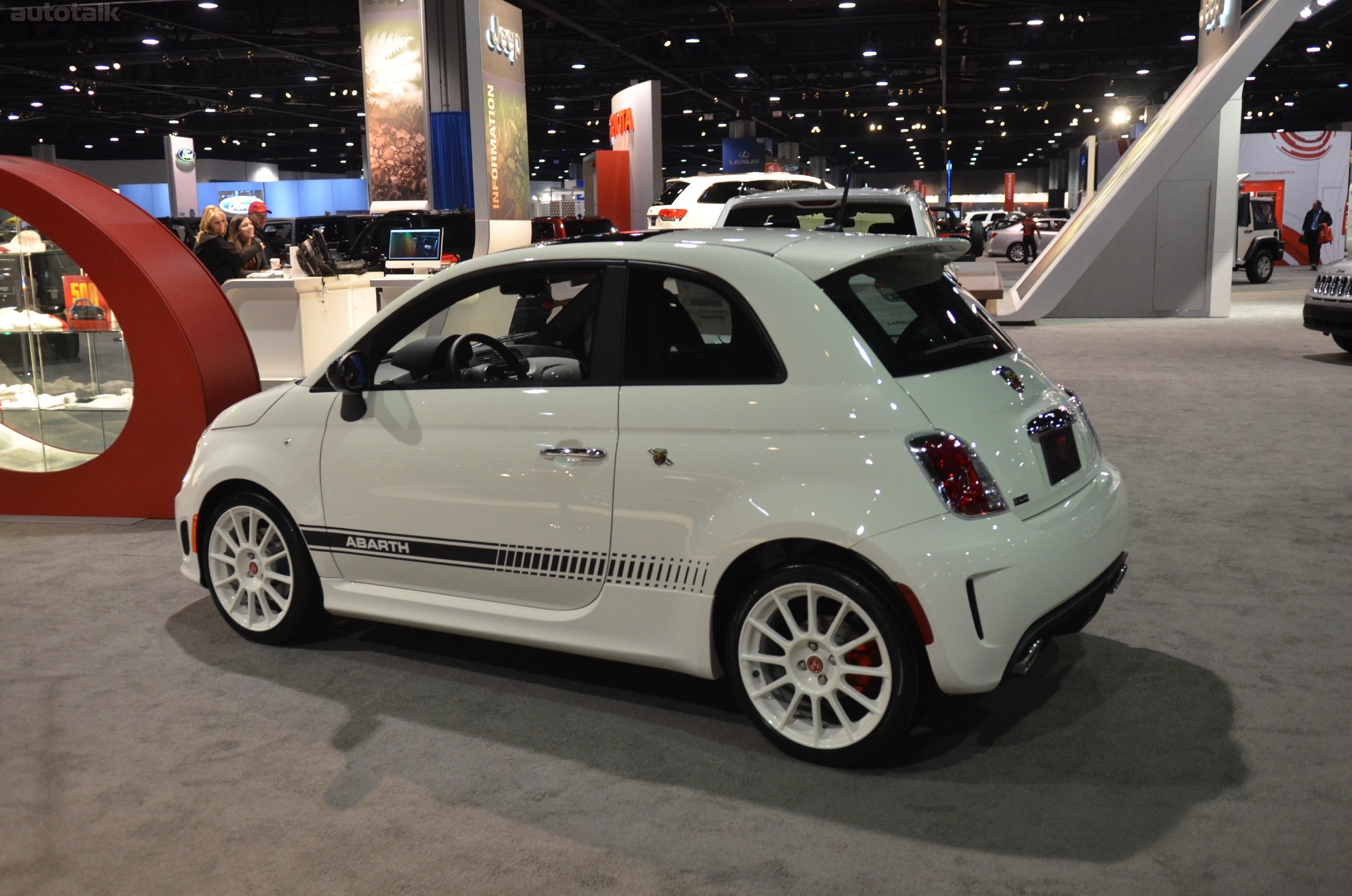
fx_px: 1293
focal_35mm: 34
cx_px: 676
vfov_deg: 38.2
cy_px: 448
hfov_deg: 55.2
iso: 1600
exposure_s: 1/80
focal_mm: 23
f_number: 2.8
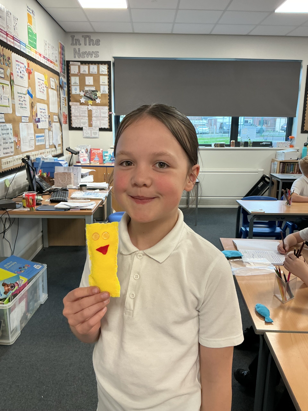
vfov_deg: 61.7
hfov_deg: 48.2
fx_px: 344
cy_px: 206
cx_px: 154
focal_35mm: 29
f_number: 1.8
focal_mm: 3
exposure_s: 1/60
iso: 100
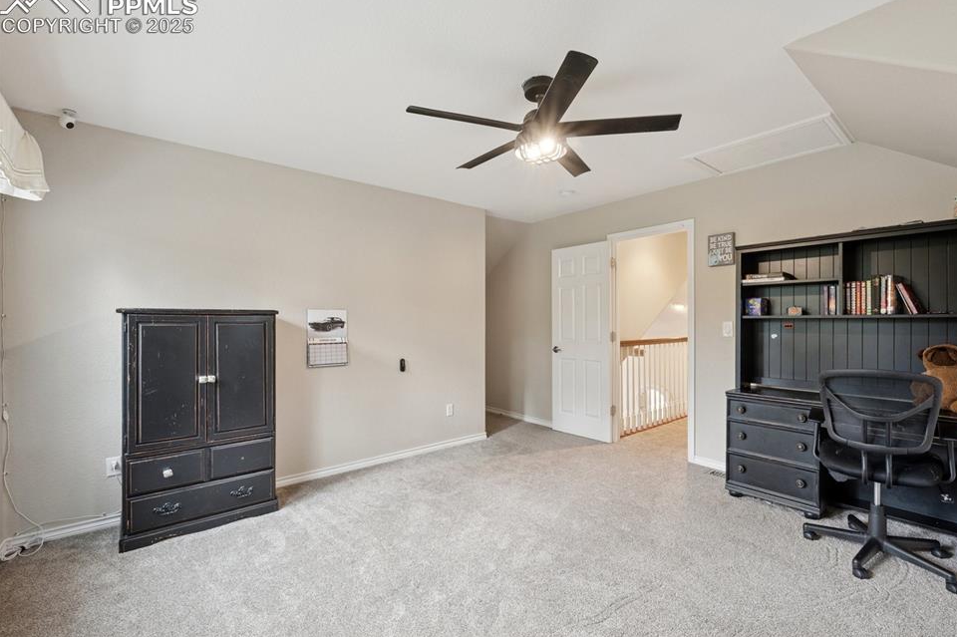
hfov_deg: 96.6
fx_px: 425
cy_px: 318
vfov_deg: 73.7
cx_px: 508
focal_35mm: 16
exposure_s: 1/2
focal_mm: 15
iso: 800
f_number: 11
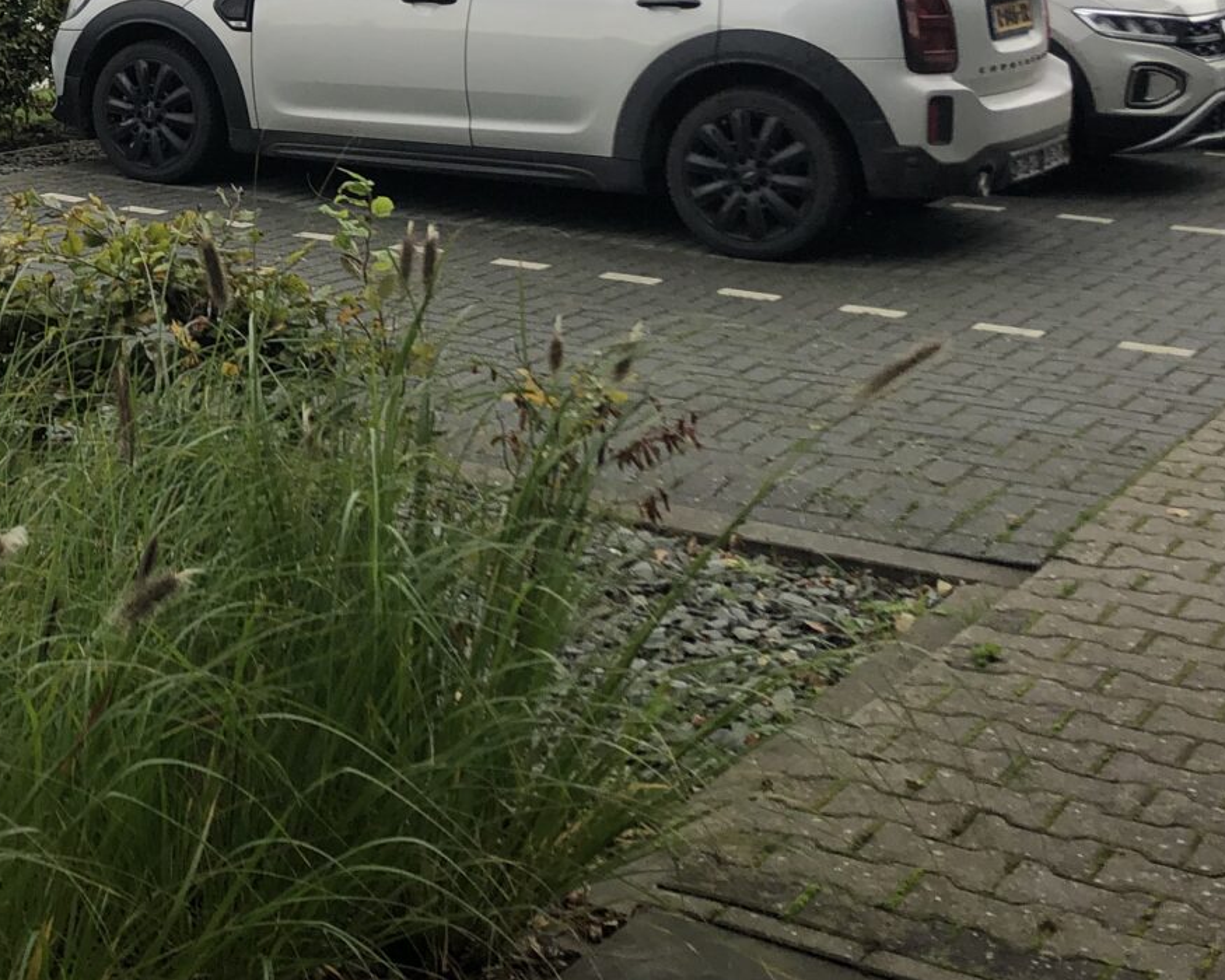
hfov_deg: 27.7
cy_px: 39
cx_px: -22
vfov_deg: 23.0
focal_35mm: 64
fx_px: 2320
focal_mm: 3.99
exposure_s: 1/131
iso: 20
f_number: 1.8
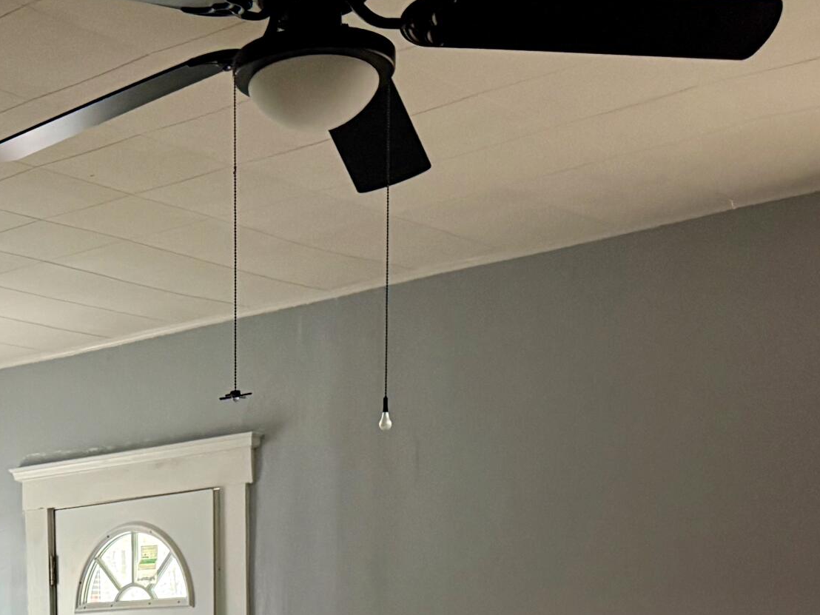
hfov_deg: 28.8
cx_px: 108
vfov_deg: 20.5
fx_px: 1540
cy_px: 817
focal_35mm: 65
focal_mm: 6.76
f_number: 1.78
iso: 640
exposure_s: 1/60
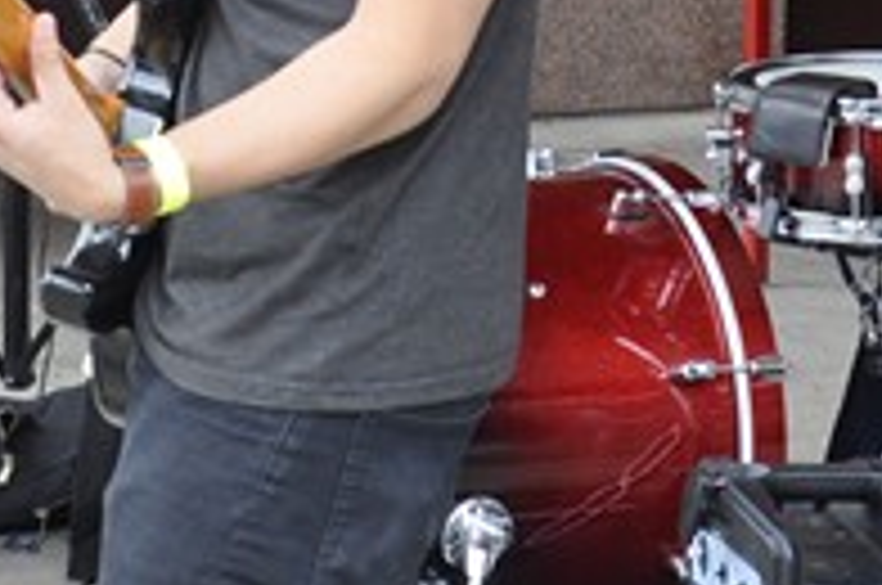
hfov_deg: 9.5
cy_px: 4
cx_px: -104
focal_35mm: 214
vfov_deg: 6.4
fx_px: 5234
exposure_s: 1/40
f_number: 6.3
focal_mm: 28
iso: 400
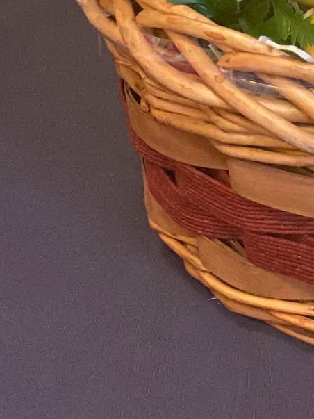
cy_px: -295
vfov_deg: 9.2
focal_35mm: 207
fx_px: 2504
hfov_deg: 7.0
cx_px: 549
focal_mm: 6
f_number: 2
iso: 320
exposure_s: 1/40
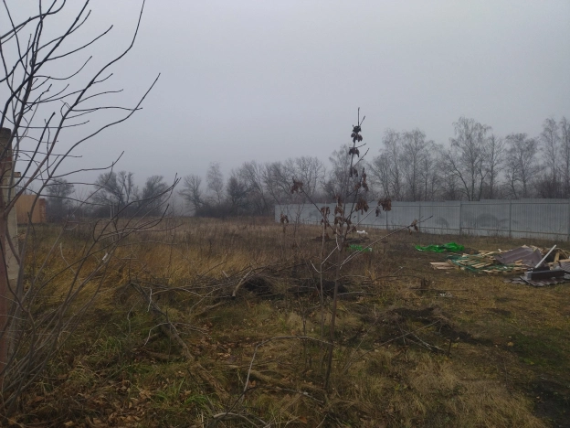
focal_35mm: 27
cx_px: 285
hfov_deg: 65.3
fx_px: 445
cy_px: 214
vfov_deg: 51.4
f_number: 1.79
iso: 100
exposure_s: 1/520
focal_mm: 4.74
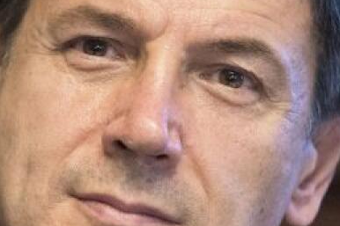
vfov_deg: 2.2
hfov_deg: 3.3
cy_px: 149
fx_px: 5872
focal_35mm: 622
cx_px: 48
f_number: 2.8
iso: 8000
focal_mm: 200
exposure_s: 1/250
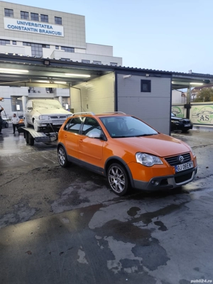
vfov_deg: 73.9
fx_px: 189
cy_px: 142
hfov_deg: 58.9
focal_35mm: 23
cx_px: 106
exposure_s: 1/100
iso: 500
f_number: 1.65
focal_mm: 6.19
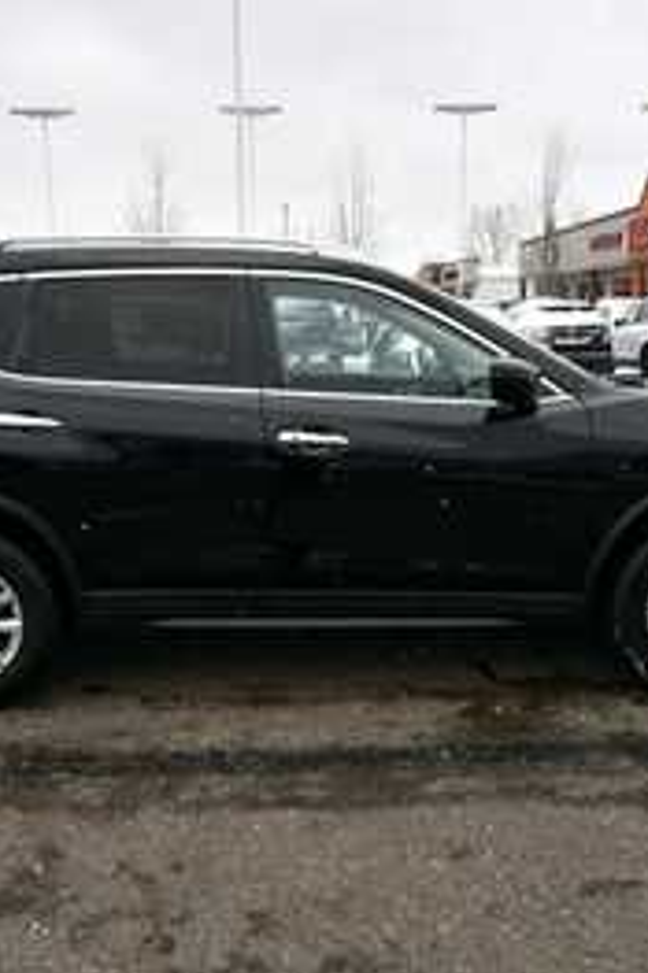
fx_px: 865
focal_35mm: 32
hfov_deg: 41.1
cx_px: 318
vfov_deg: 58.7
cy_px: 490
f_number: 8
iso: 160
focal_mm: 14
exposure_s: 1/250
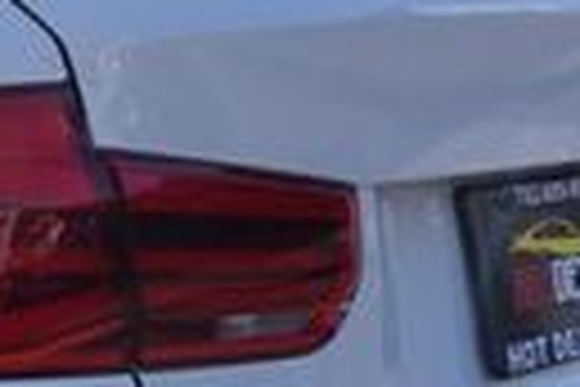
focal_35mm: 119
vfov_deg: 11.3
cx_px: -265
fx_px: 1917
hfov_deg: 15.9
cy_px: 450
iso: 100
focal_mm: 16
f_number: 9
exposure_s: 1/100
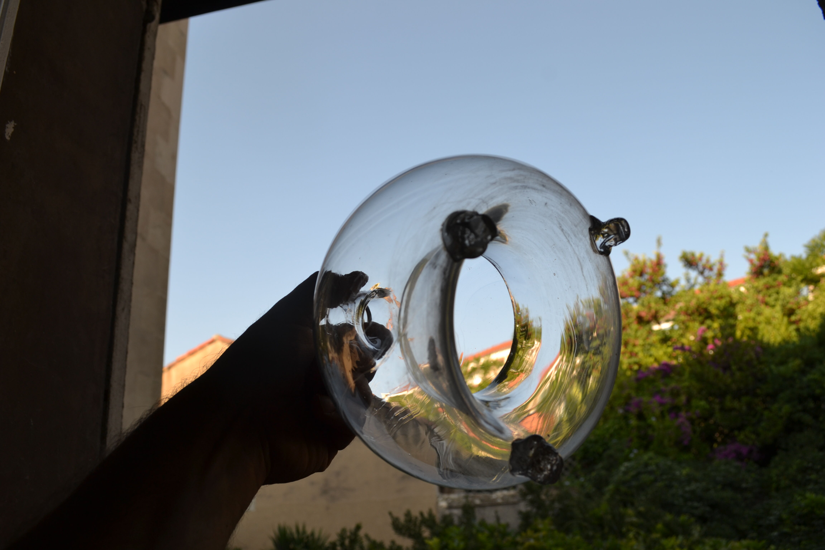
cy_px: 275
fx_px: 619
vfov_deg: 47.9
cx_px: 412
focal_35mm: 27
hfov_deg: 67.4
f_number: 6.3
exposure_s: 1/160
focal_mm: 18
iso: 100
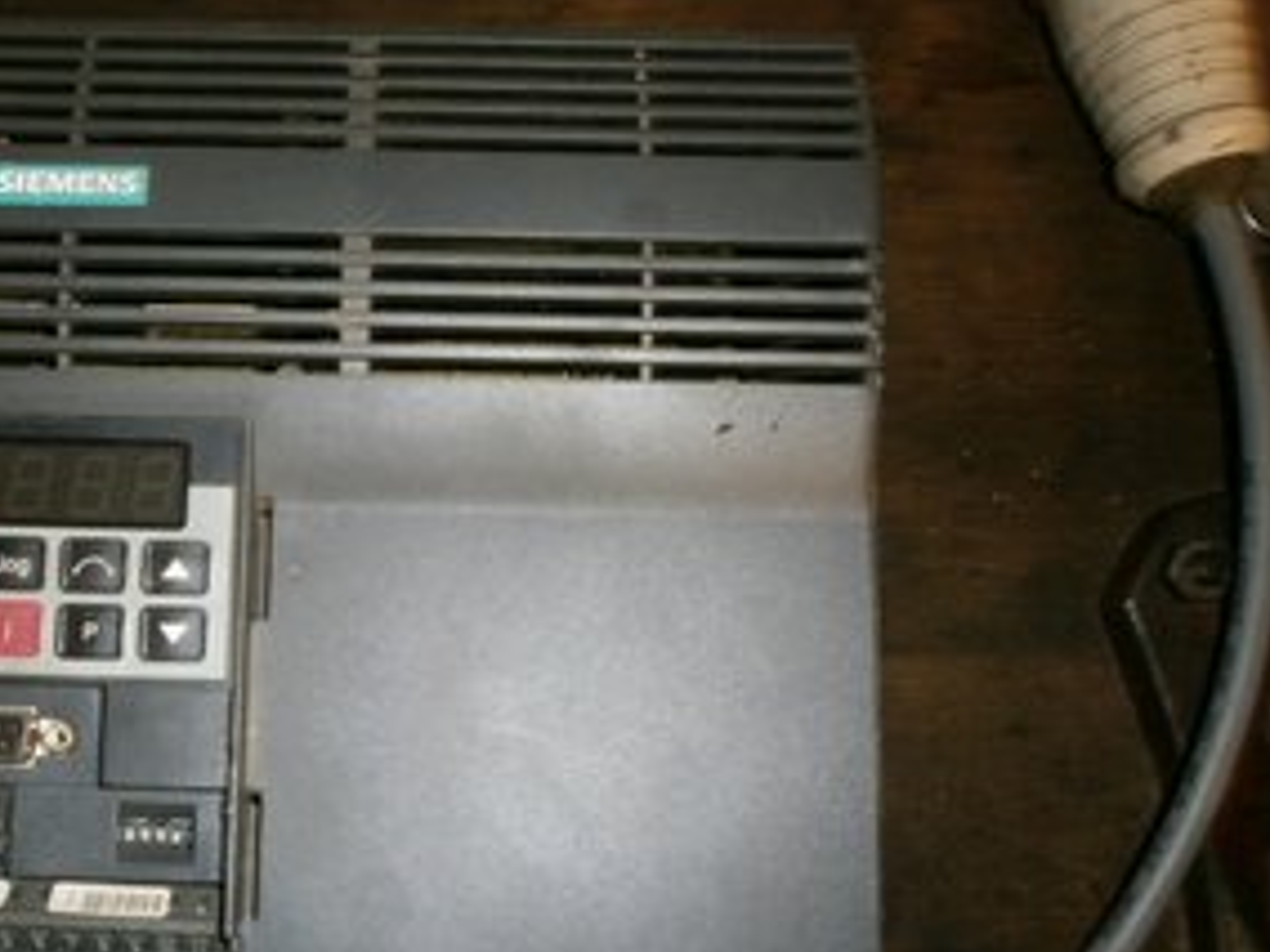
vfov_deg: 37.5
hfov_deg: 48.1
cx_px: 420
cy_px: 590
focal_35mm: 38
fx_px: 1394
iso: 125
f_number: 2.9
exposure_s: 1/30
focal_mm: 4.8
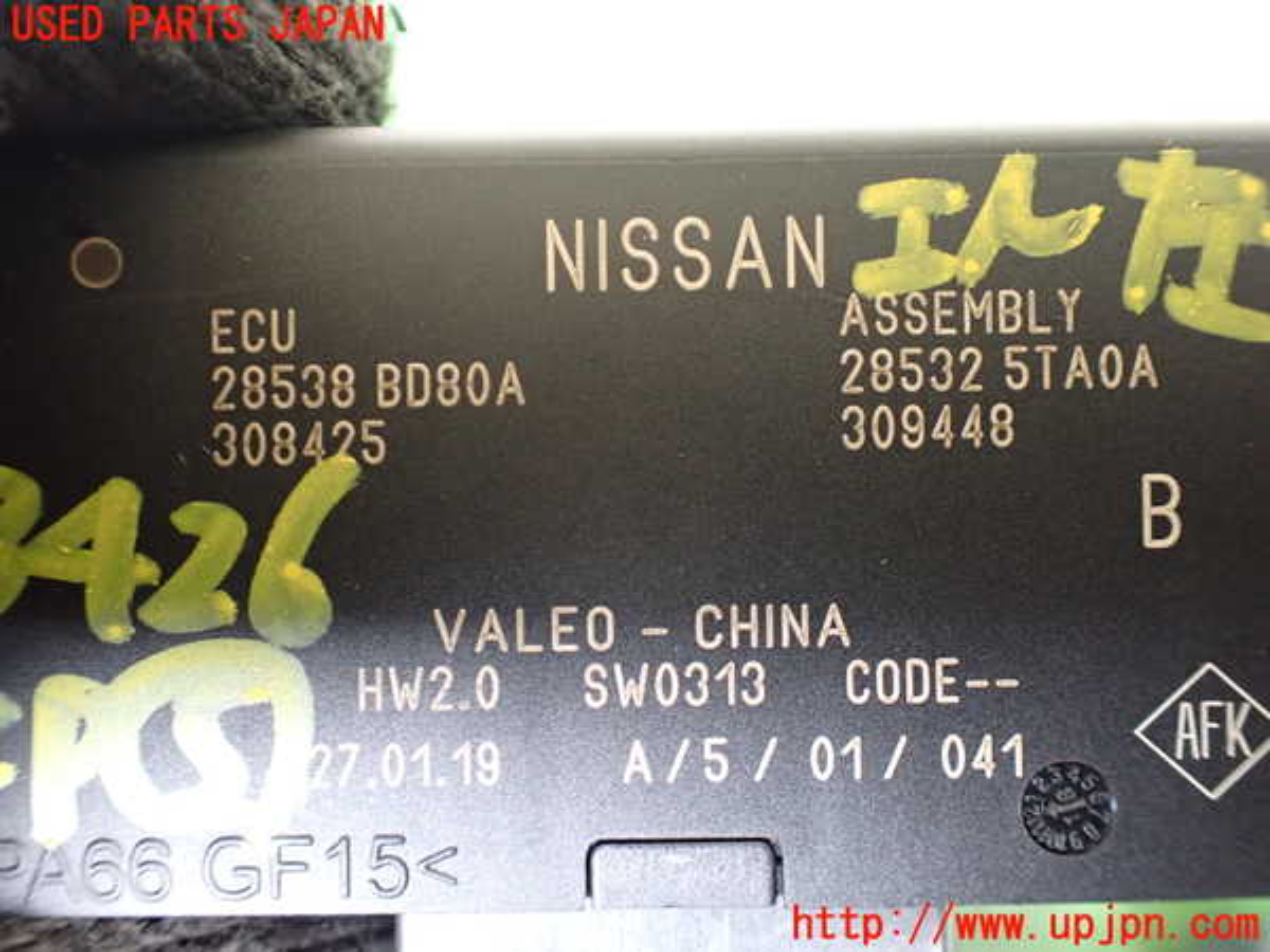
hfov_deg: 60.0
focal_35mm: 30
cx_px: 635
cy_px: 476
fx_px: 1101
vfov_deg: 46.8
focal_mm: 5.4
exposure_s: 1/30
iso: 800
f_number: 2.3
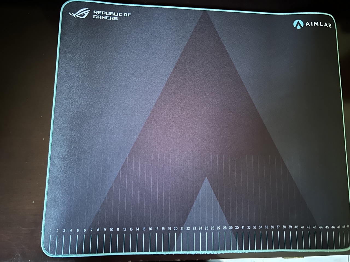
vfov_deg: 53.1
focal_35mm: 26
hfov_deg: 67.3
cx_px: 175
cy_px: 131
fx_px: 263
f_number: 1.5
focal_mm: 5.7
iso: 1000
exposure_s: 1/9
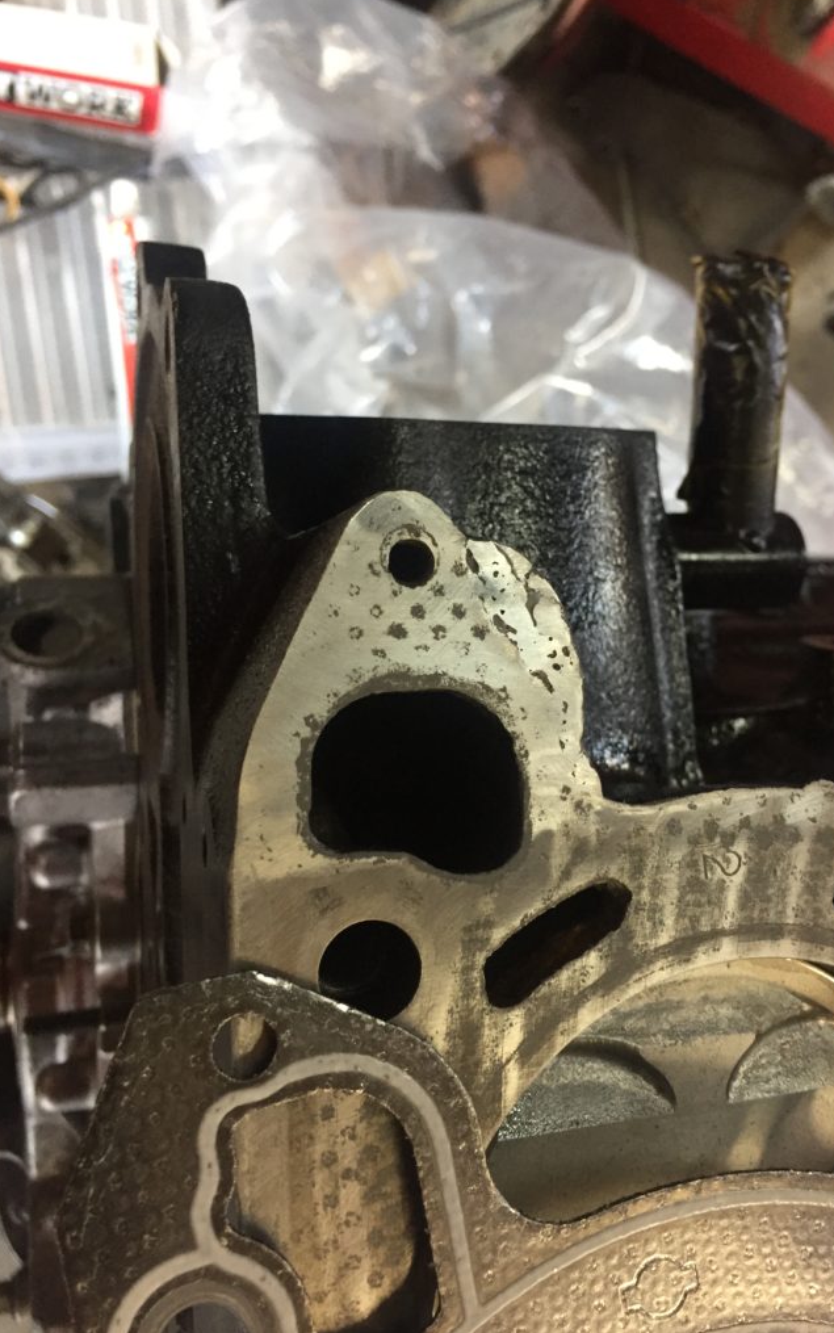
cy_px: 666
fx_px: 1127
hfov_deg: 40.5
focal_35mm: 31
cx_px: 475
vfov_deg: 61.2
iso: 125
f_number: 2.2
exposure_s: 1/30
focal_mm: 4.15
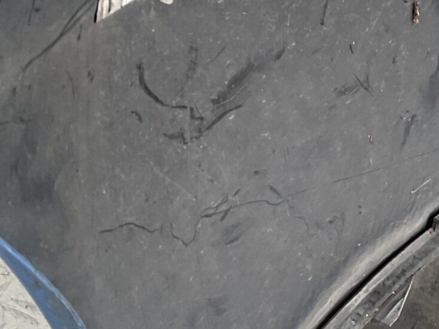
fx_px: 1281
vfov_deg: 14.6
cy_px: 119
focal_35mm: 101
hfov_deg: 18.3
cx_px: 555
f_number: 1.8
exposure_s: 1/120
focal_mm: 3
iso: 25
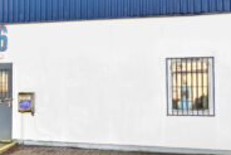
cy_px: 49
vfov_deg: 24.0
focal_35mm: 56
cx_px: 107
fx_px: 361
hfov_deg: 35.4
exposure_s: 1/80
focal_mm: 15
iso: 100
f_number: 9
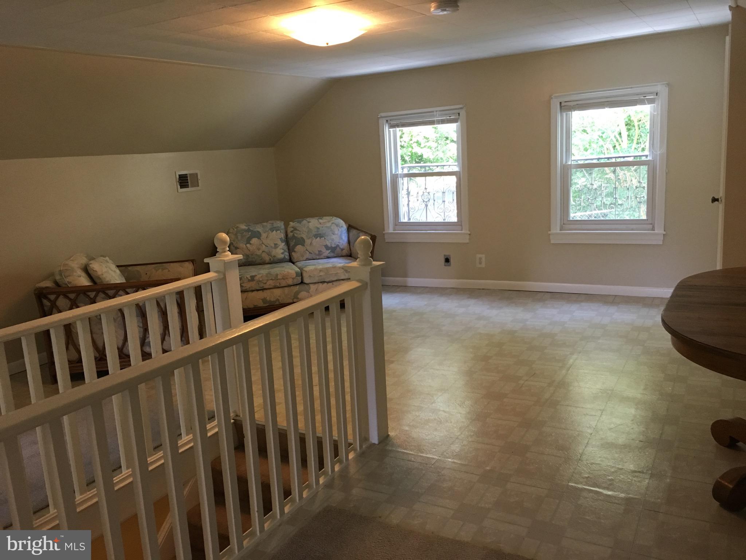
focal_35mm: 29
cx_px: 373
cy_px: 280
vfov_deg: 48.2
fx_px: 625
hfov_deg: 61.7
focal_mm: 4.15
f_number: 2.2
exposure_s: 1/30
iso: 125
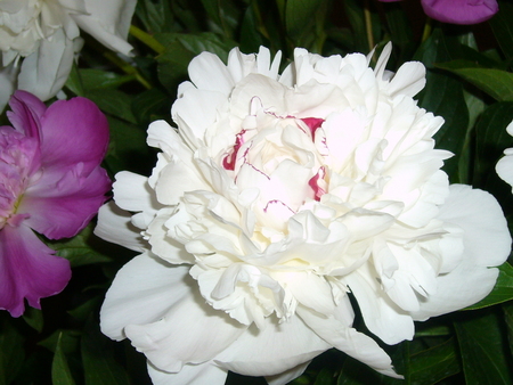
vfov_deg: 24.0
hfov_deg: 31.7
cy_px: 192
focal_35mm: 61
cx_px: 256
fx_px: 904
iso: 100
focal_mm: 7.5
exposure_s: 1/30
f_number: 3.2
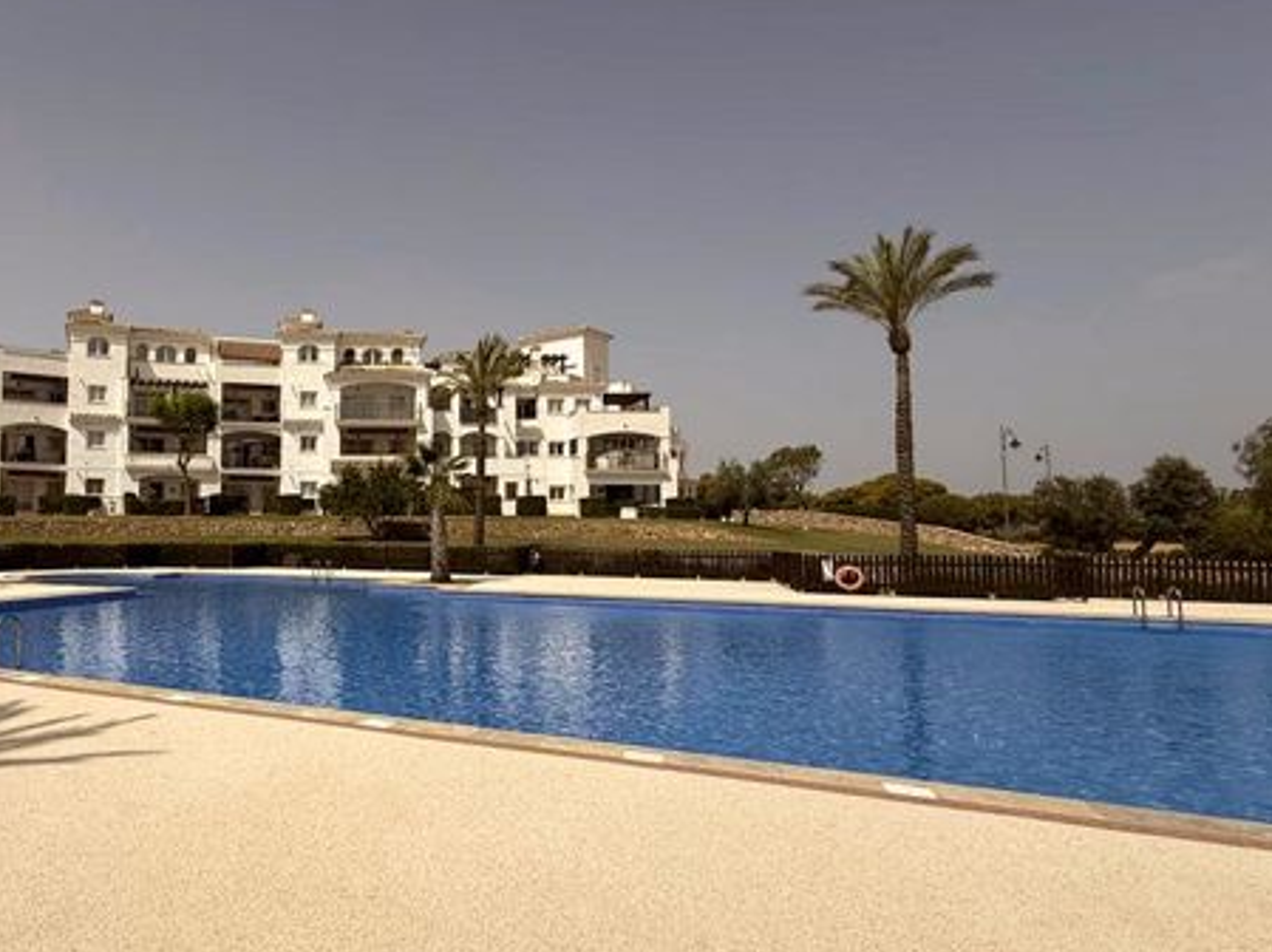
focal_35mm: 22
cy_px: 484
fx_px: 808
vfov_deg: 61.0
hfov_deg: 70.4
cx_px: 293
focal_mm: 2.22
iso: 50
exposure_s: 1/5155
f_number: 2.2
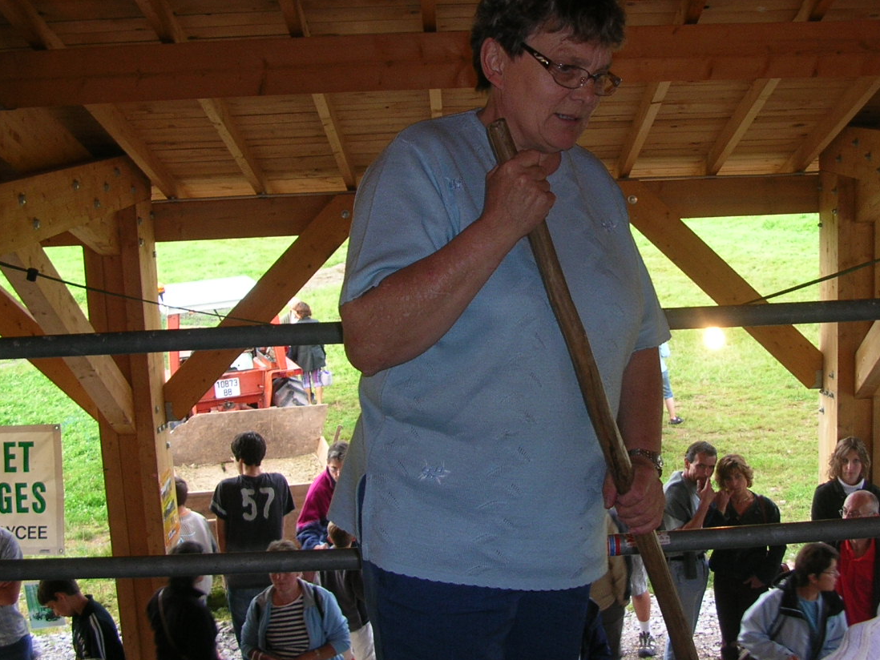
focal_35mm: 51
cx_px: 575
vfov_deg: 28.5
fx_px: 1297
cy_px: 287
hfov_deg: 37.1
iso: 50
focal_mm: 5.8
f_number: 2.8
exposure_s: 1/30
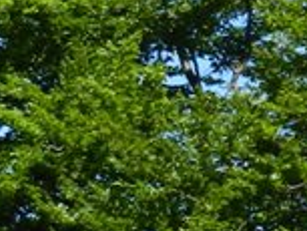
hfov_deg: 5.9
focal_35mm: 308
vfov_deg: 4.8
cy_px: 464
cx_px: 977
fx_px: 2734
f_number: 4.2
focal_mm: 8.1
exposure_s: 1/640
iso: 160
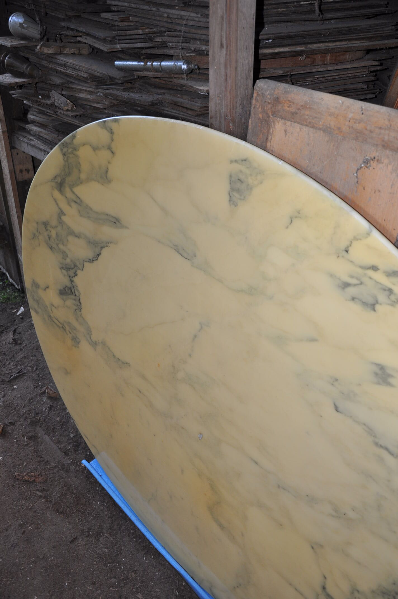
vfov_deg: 57.3
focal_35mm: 33
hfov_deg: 39.9
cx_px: 199
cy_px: 300
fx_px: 549
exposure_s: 1/60
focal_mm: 22
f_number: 3.8
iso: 250
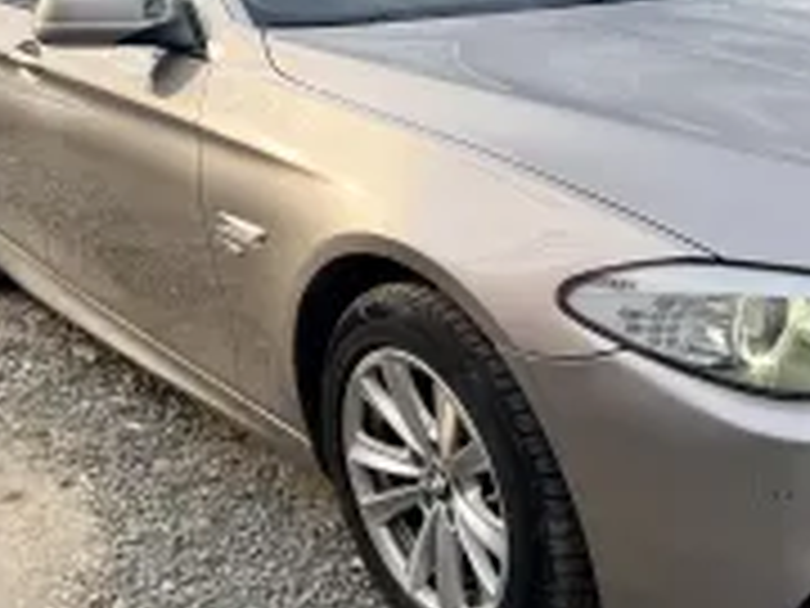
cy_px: 342
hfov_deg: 38.7
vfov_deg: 30.2
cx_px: 603
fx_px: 1123
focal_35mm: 48
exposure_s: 1/1091
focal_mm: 6.76
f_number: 1.78
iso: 80
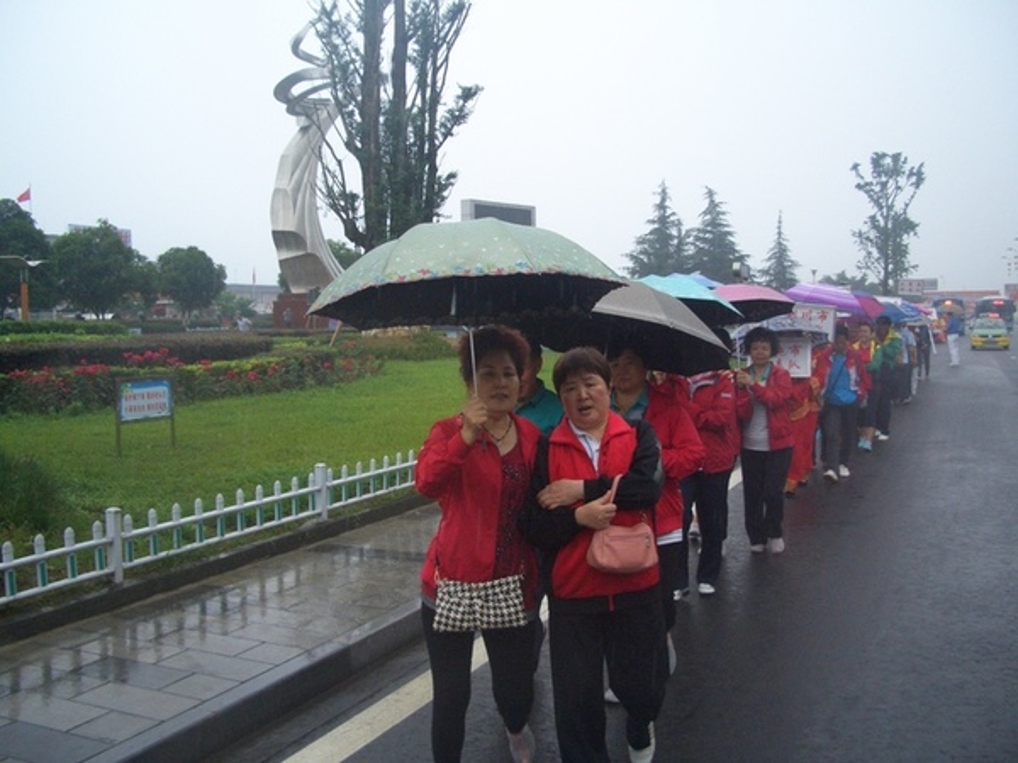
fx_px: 1029
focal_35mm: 35
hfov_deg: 52.6
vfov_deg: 40.7
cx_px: 509
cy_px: 382
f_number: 2.6
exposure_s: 1/250
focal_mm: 5.8
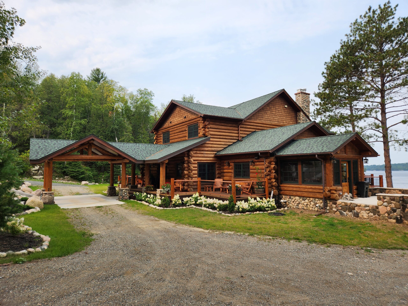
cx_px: 204
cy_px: 153
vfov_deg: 58.9
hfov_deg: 73.9
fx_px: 271
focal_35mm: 23
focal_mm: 5.4
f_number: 1.8
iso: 20
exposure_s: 1/645
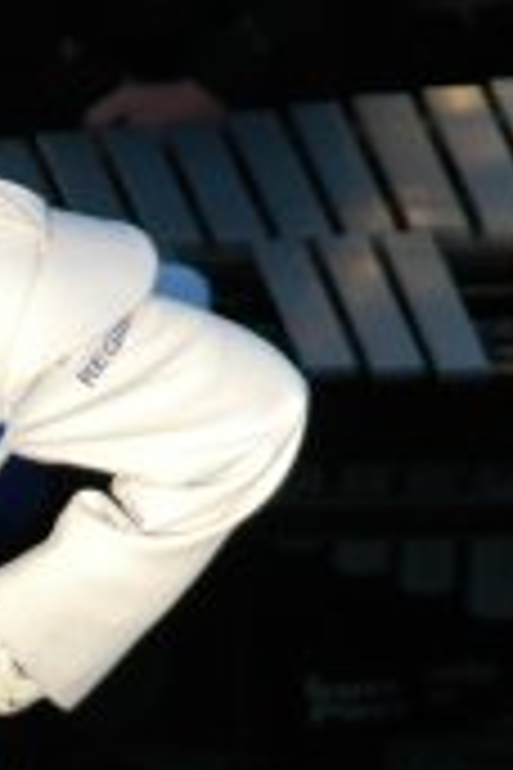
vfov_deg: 1.0
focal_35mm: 2101
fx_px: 44905
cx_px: -218
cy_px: 630
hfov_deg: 0.7
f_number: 5.6
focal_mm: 400
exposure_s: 1/640
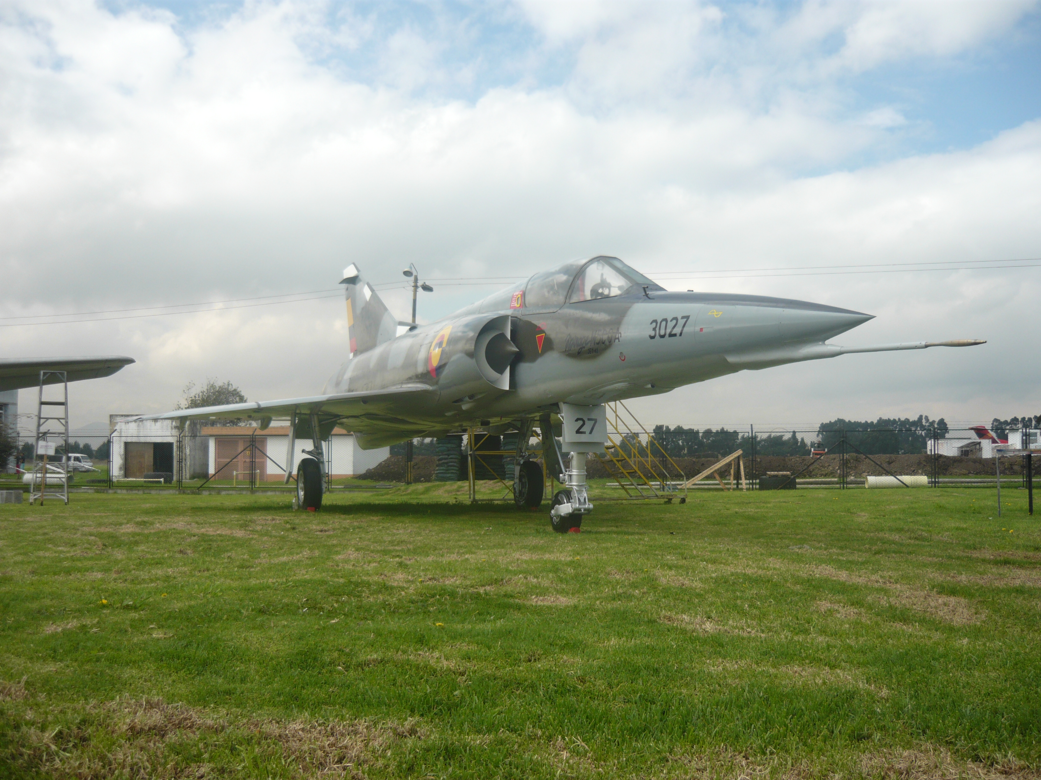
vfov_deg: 42.9
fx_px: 992
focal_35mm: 33
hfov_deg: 55.4
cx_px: 520
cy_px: 390
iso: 100
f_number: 2.8
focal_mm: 5.5
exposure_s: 1/800
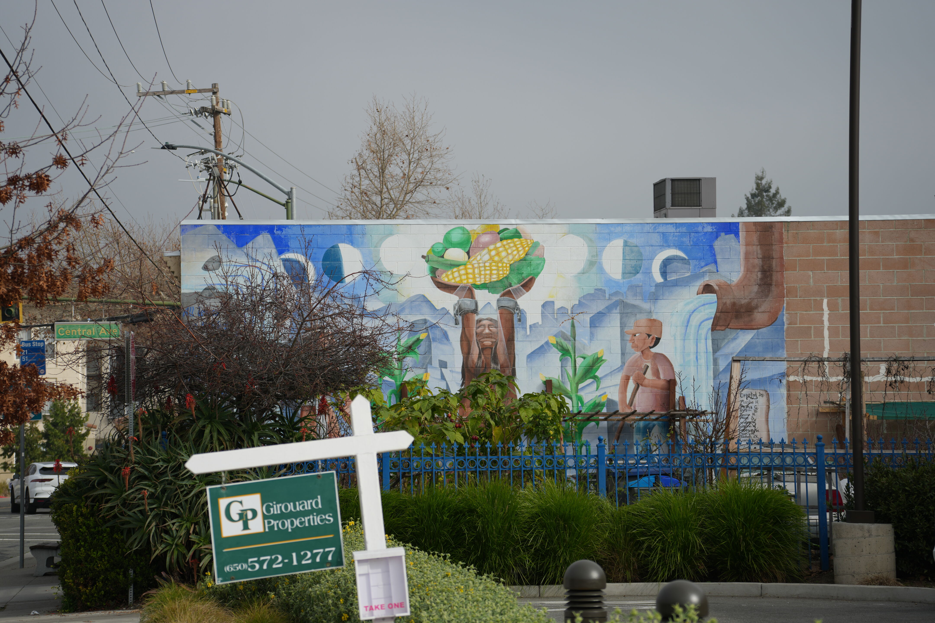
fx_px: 3428
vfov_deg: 10.4
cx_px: 468
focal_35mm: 132
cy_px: 312
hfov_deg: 15.5
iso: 100
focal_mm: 132
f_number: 7.1
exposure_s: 1/500
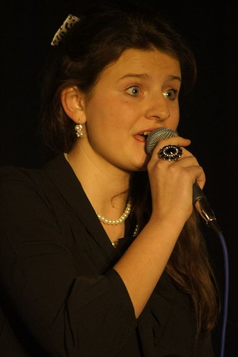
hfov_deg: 3.0
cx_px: 119
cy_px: 178
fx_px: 4471
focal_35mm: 450
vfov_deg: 4.6
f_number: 5.6
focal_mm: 300
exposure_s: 1/125
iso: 1600
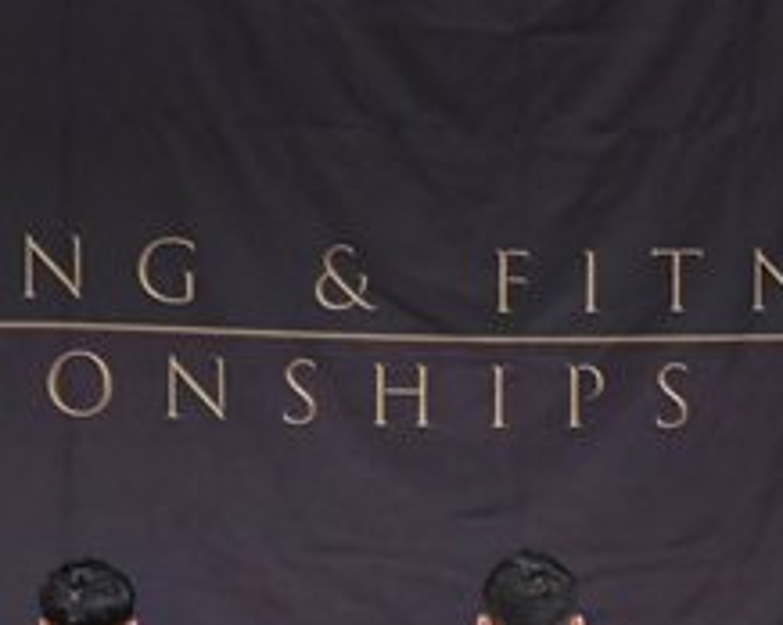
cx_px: 1331
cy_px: 830
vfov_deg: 3.1
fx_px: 11577
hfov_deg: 3.8
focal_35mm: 500
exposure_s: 1/400
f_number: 5.6
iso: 5000
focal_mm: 100
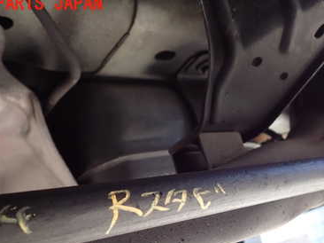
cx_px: 207
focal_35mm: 41
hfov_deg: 45.3
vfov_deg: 34.1
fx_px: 384
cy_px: 192
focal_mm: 4.5
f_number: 2
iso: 200
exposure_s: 1/125
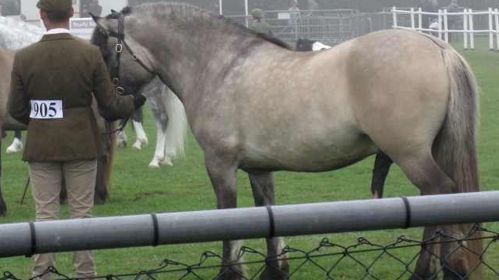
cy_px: 116
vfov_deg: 9.7
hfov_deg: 17.2
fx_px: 1654
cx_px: 249
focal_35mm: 125
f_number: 5.1
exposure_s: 1/160
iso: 100
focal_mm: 23.7
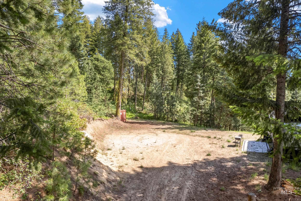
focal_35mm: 22
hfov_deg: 78.6
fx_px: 184
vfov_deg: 57.2
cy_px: 100
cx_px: 150
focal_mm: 8.38
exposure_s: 1/500
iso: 100
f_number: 2.8
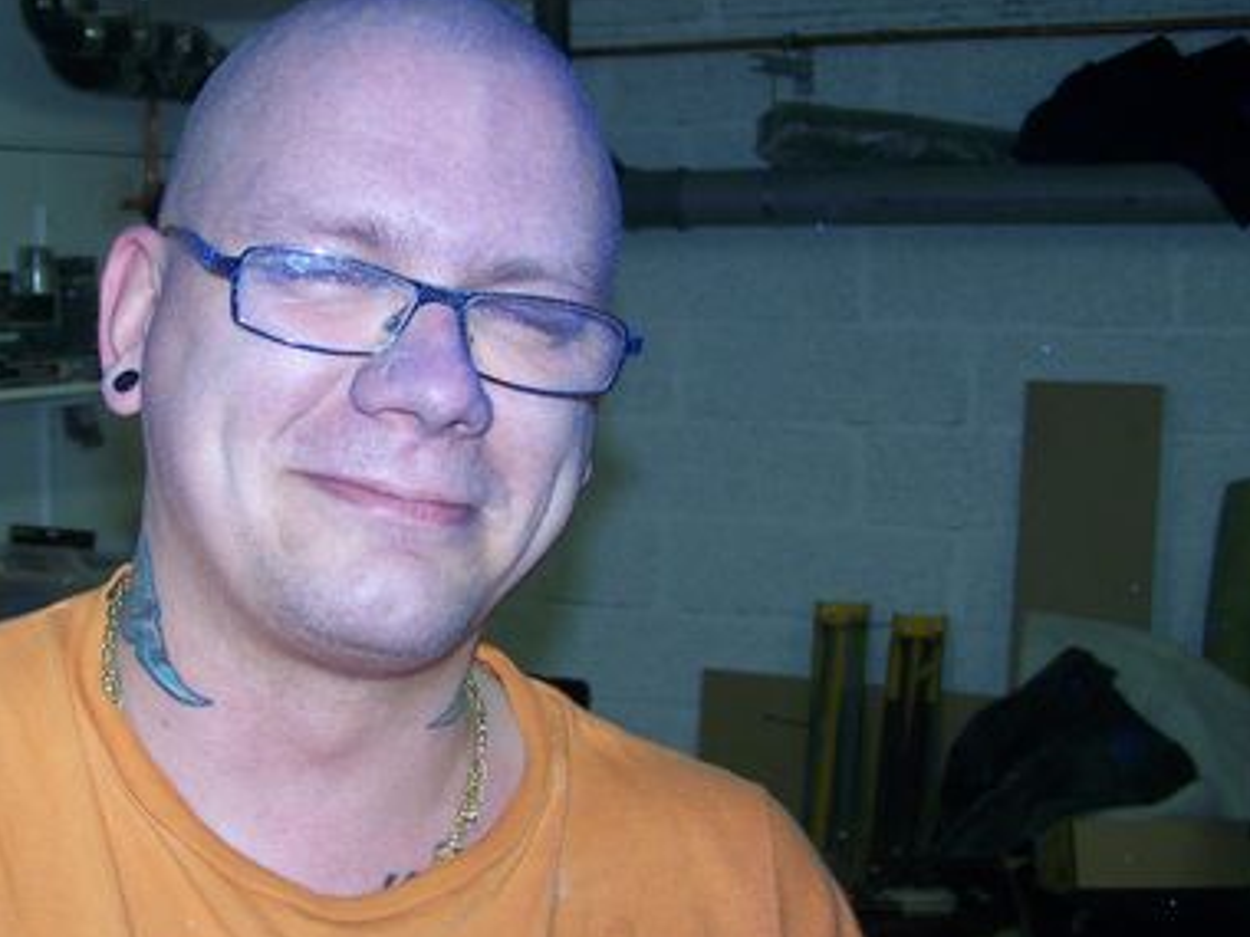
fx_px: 2311
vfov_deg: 22.9
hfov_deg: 29.8
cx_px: 309
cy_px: 500
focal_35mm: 64
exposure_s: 1/60
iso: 80
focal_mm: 6.3
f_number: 2.8
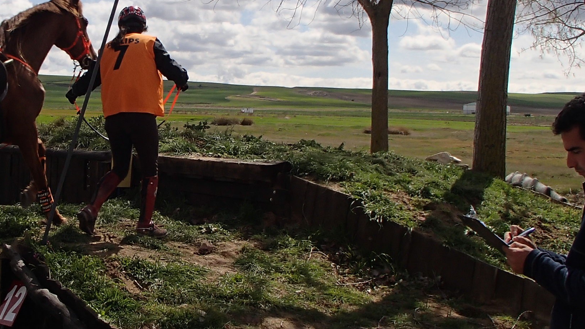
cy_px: 134
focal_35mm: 61
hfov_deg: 33.8
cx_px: 158
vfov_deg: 19.7
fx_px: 946
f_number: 11
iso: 100
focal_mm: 5
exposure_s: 1/200
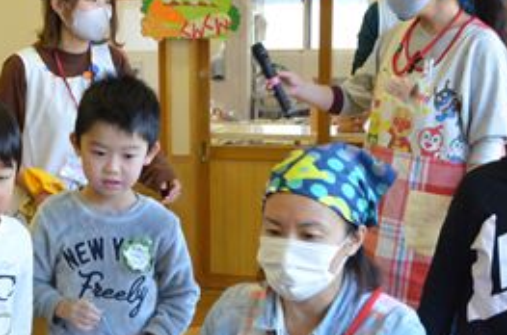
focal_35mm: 80
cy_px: 297
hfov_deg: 25.0
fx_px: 1124
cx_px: 100
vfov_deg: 16.8
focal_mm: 28
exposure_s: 1/125
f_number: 9
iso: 3200
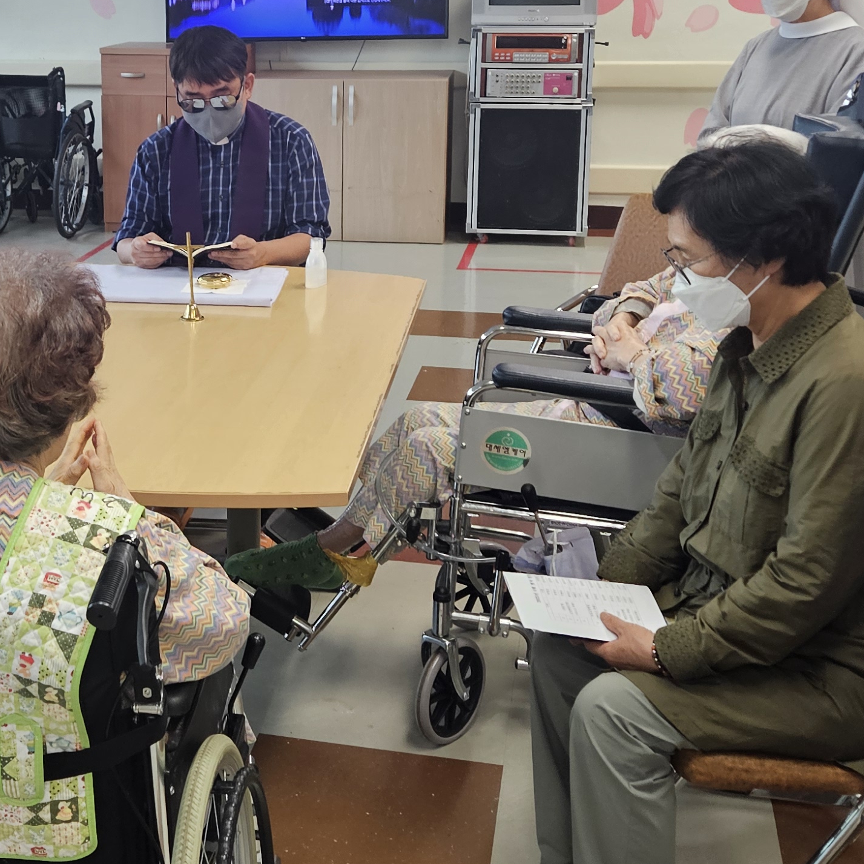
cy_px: 279
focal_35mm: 57
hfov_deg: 29.5
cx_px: 194
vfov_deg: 29.8
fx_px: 1610
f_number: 1.8
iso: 160
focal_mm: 5.4
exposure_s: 1/120
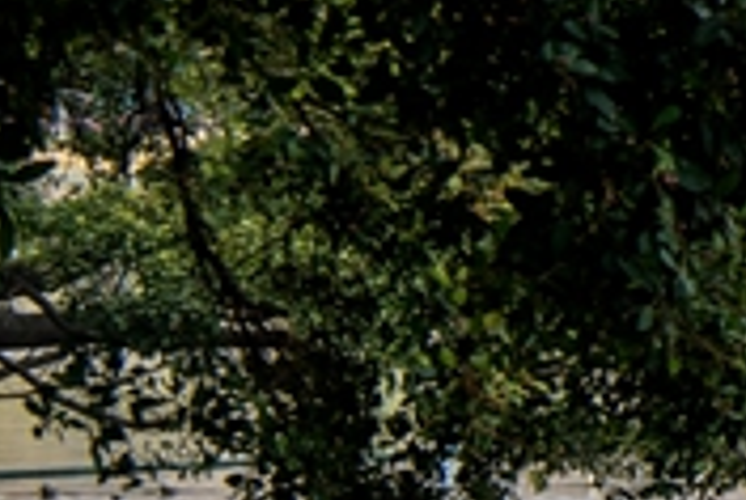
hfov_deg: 7.9
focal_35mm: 245
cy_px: -19
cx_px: 1687
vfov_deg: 5.6
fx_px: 5085
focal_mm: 40
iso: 125
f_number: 14
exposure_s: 1/100
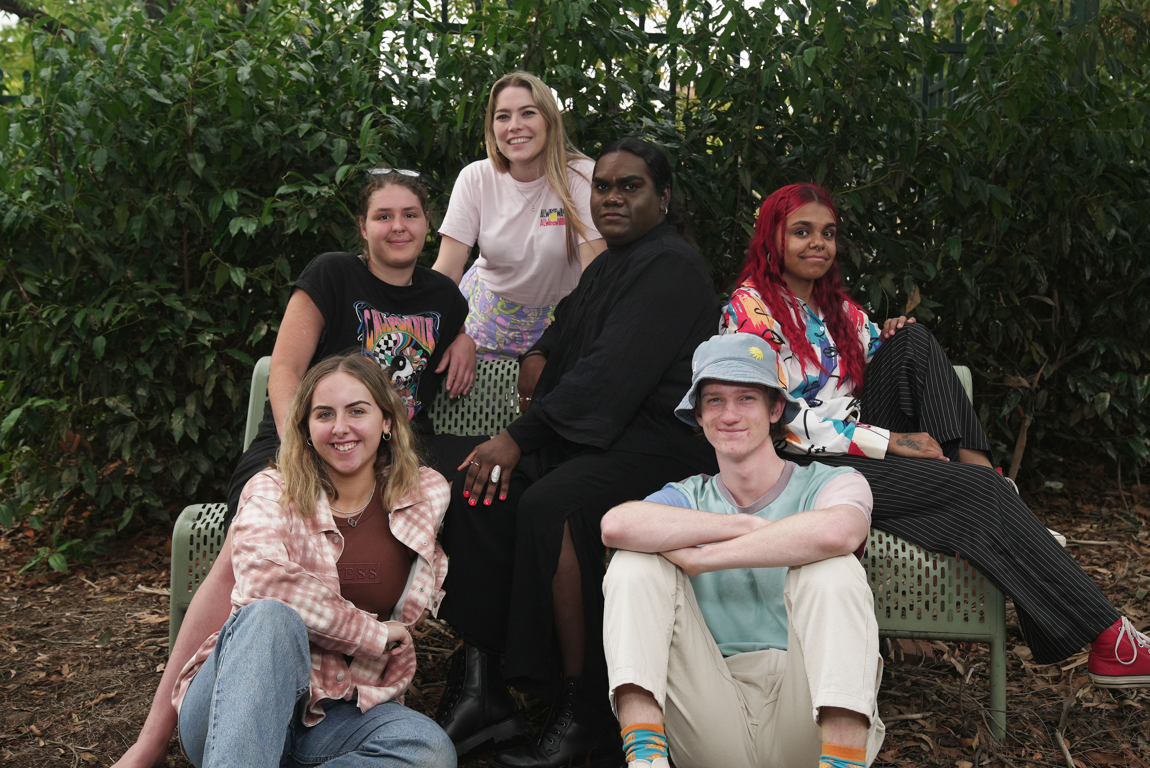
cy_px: 384
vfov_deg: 31.9
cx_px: 575
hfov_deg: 46.4
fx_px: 1342
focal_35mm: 42
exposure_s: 1/200
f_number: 6.3
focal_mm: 42
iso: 320
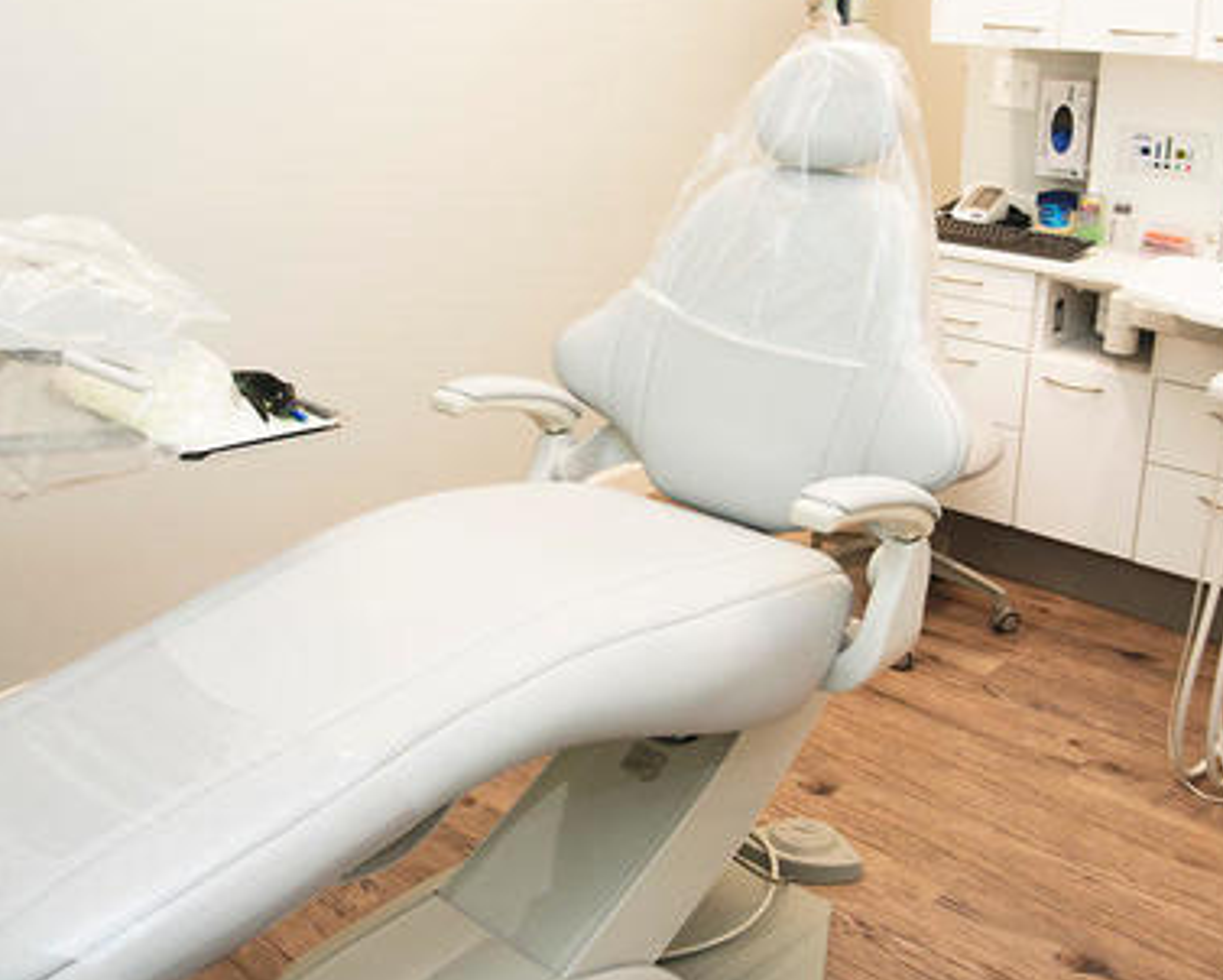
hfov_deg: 49.0
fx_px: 1340
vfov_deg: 40.1
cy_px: 414
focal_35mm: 37
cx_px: 663
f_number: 5
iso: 800
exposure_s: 1/100
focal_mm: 24
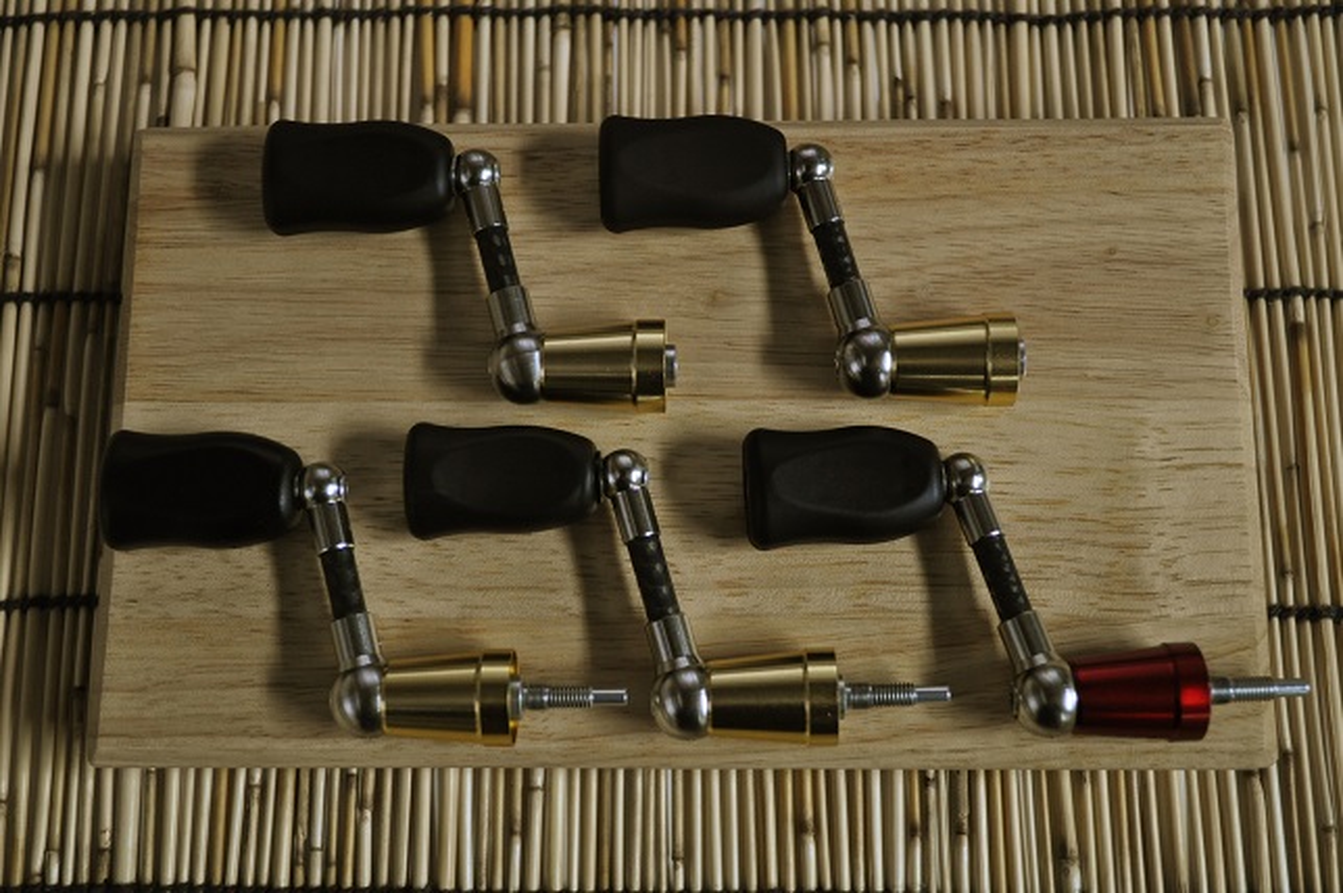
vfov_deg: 28.0
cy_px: 446
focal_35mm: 48
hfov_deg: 41.2
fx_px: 1789
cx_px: 672
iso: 800
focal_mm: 32
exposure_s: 1/40
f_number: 4.8
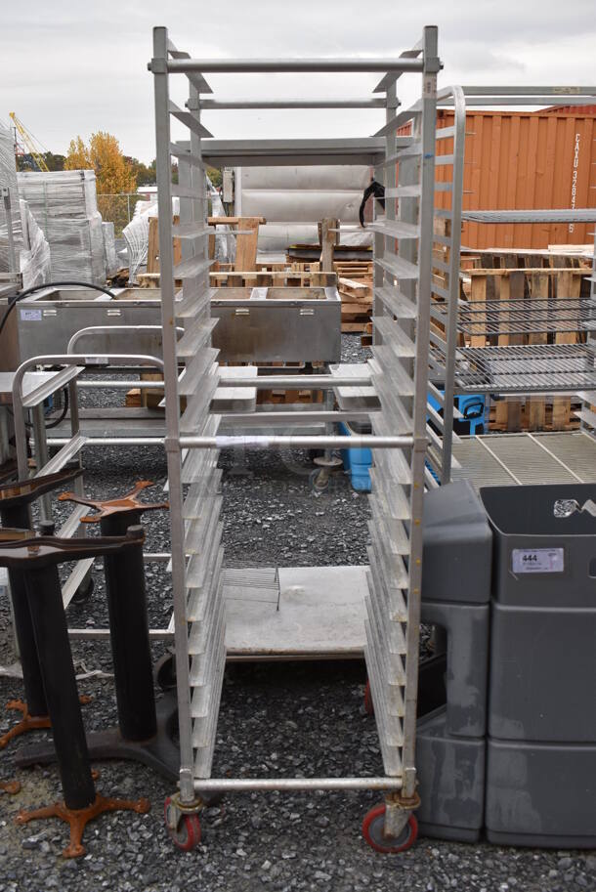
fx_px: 893
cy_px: 446
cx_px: 298
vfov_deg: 53.1
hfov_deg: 36.9
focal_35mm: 36
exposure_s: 1/250
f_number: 8
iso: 200
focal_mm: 24
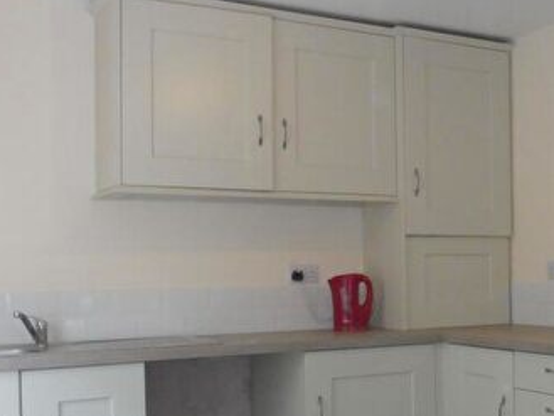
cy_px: 264
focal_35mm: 51
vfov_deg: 28.5
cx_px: 436
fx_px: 817
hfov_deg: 36.3
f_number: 4
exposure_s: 1/60
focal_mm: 4.3
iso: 400
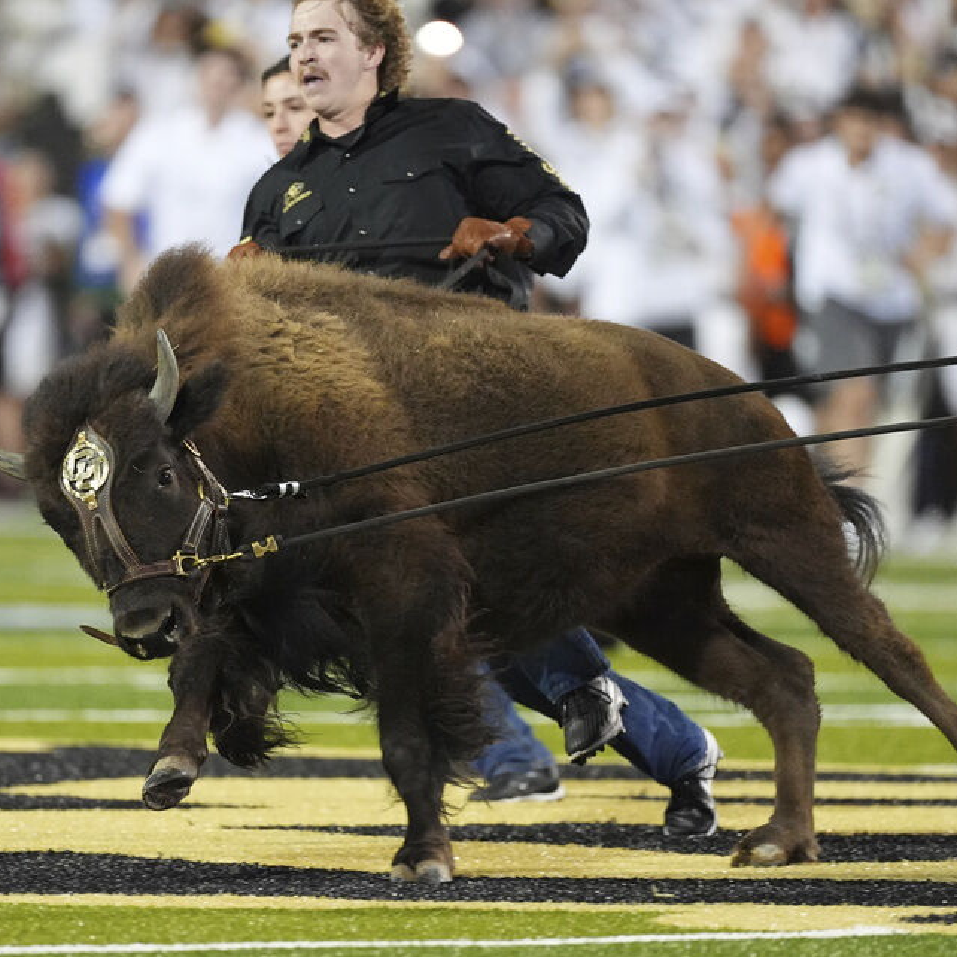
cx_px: 443
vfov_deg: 2.2
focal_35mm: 813
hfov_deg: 2.2
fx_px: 25429
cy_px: 472
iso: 5000
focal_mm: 600
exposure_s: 1/1000
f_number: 4
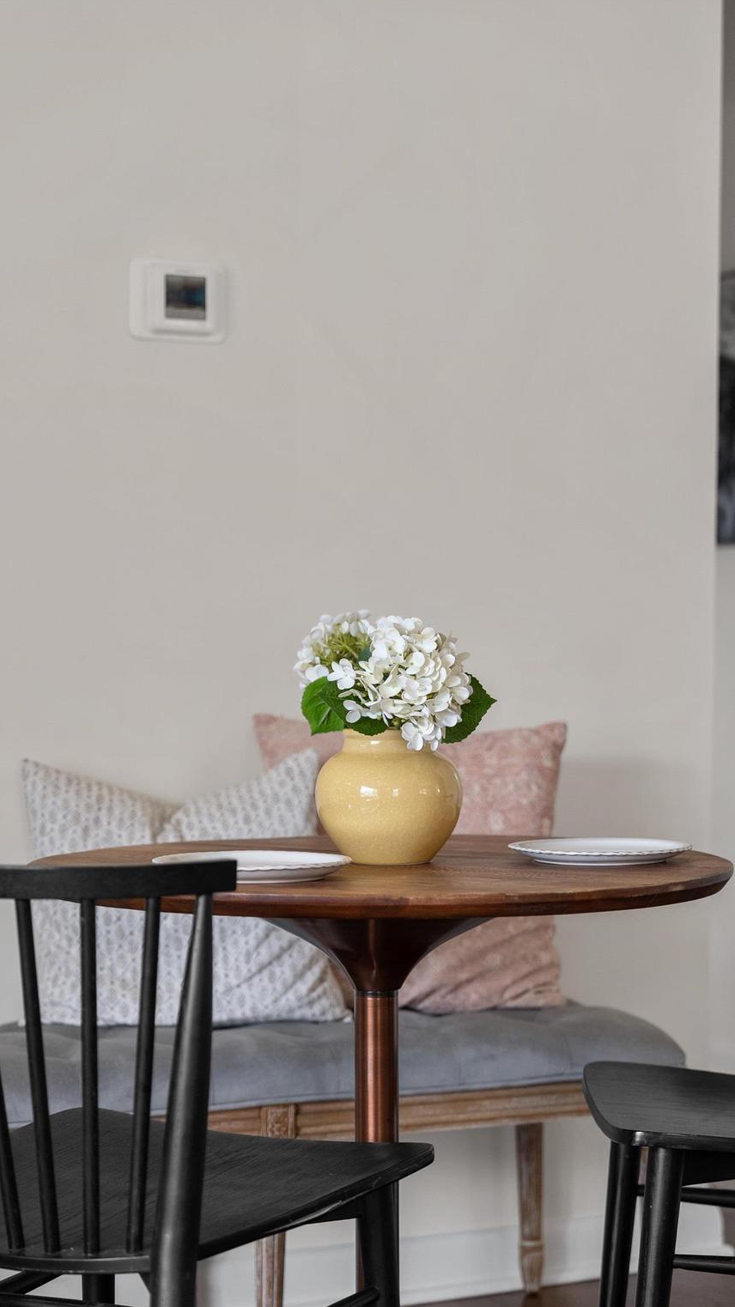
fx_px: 2564
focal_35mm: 74
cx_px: 398
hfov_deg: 16.3
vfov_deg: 28.6
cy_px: 657
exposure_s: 1/80
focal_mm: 70
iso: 800
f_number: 2.8
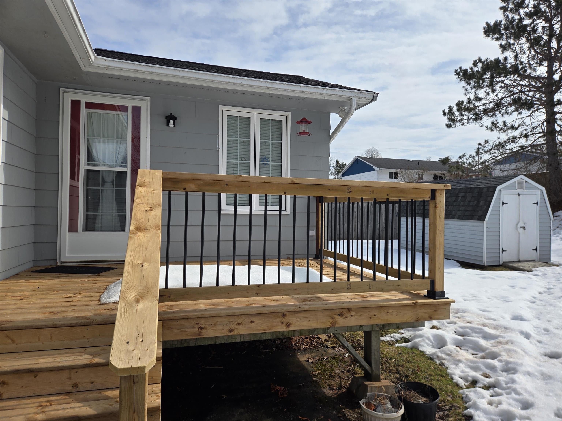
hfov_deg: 73.9
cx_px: 281
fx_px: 373
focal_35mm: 23
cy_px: 210
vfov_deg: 58.9
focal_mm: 5.4
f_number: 1.8
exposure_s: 1/2679
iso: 25
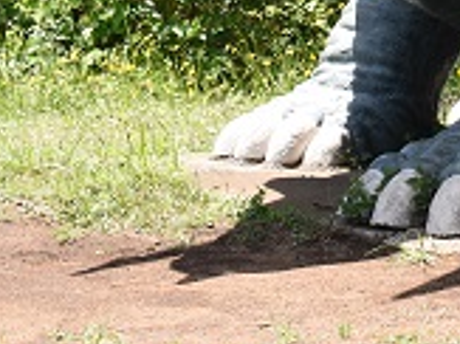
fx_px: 1979
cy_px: -282
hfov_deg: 12.3
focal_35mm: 149
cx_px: 785
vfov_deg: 9.5
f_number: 7.1
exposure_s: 1/200
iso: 200
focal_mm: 24
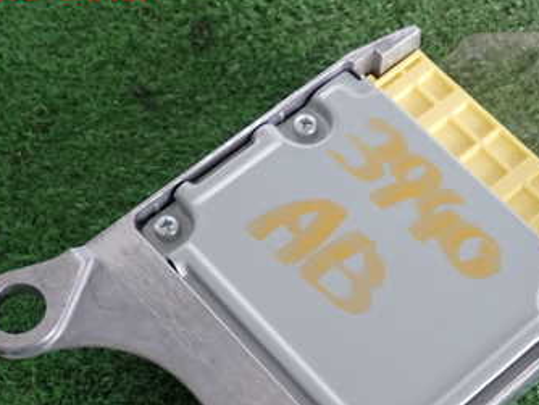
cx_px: 337
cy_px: 332
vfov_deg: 18.5
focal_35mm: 79
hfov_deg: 24.6
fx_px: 1231
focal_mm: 7.84
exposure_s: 1/50
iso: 200
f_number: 2.9
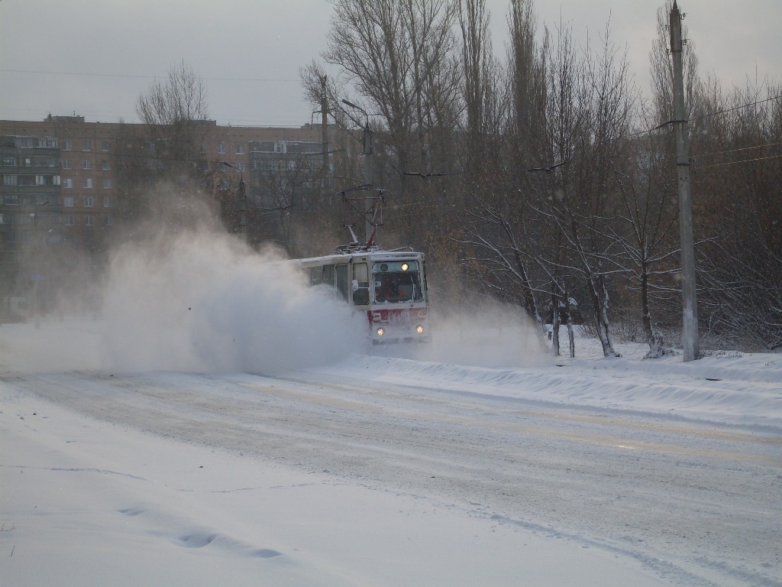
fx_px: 2327
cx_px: 391
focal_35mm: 103
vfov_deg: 14.4
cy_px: 294
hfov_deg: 19.1
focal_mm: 17.1
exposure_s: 1/750
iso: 80
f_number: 4.8
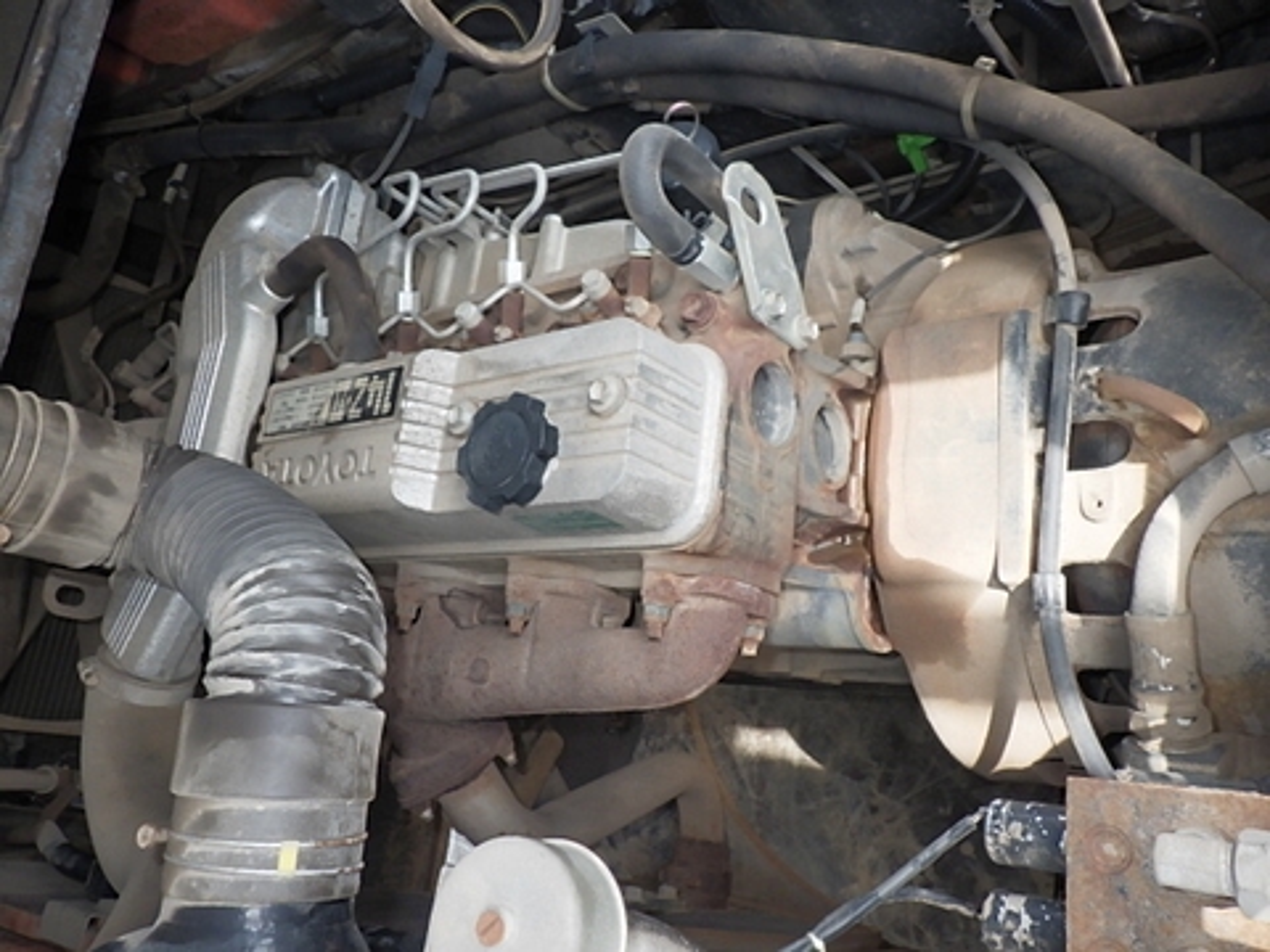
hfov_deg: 63.4
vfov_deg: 49.7
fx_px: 1027
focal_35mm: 28
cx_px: 635
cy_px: 476
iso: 250
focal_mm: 5
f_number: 4.2
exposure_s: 1/125
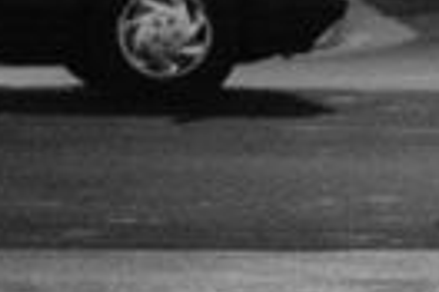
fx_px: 3865
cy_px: 116
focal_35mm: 317
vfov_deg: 4.3
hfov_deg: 6.3
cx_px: -476
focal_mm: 24.2
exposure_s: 1/80
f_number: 2.8
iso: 800
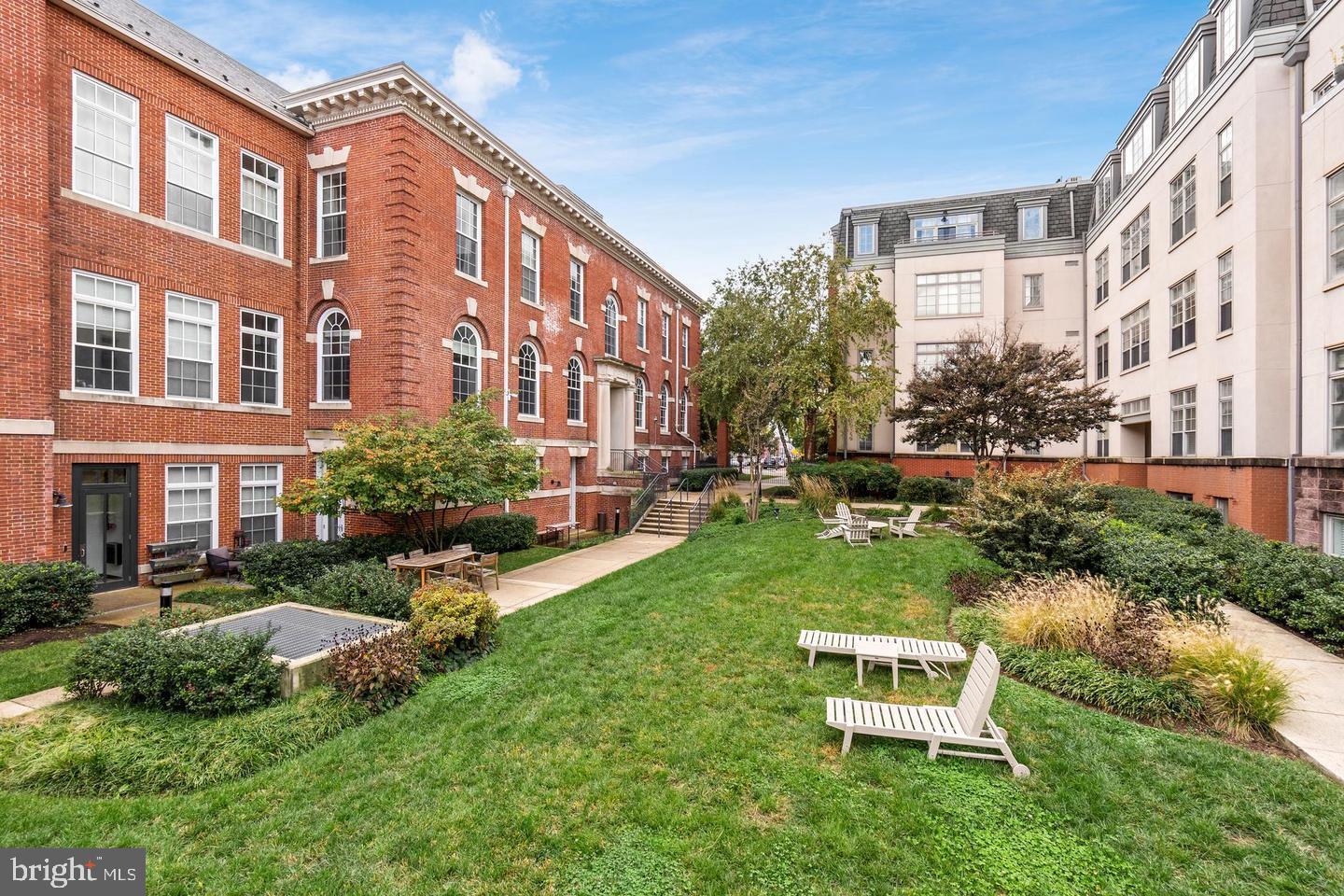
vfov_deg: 77.3
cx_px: 672
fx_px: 560
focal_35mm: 15
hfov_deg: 100.4
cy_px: 448
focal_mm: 10
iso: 400
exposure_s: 1/100
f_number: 8
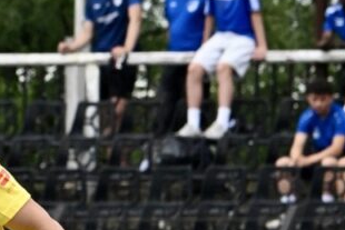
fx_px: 6960
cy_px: 364
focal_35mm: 726
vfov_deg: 1.9
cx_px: -164
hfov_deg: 2.8
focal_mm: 220
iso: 2500
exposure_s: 1/1600
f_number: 9
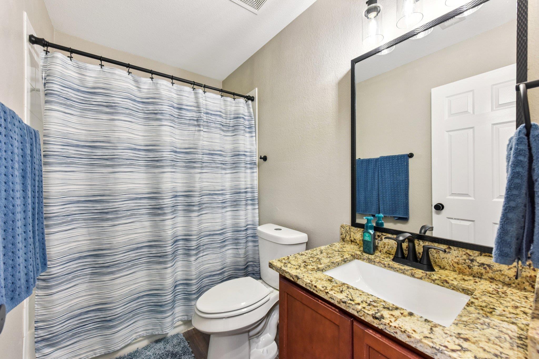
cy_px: 180
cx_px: 270
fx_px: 210
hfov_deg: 104.3
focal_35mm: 14
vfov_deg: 81.2
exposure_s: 1/15
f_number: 8
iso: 640
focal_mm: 14
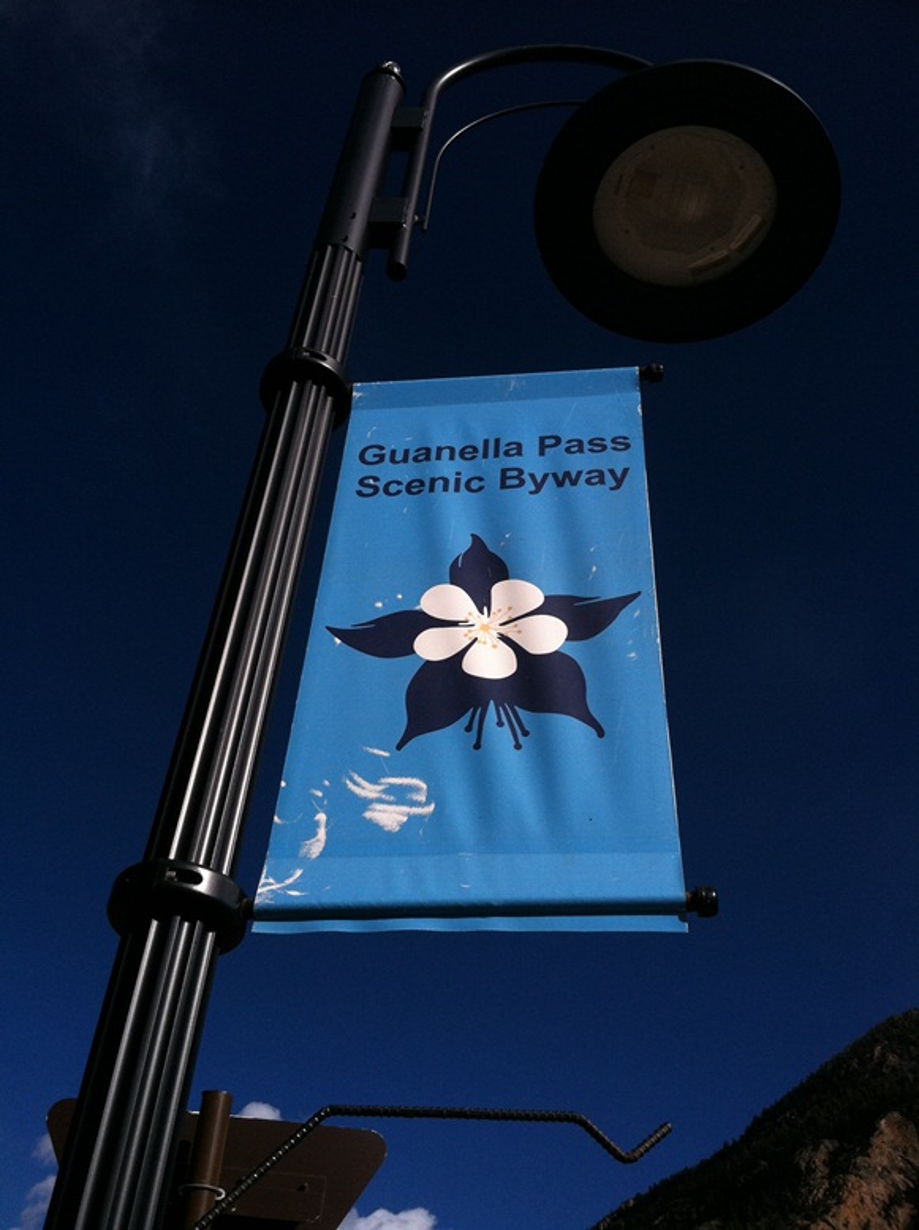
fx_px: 1242
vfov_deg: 52.7
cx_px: 460
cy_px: 615
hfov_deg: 40.6
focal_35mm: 35
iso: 80
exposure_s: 1/2759
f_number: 2.8
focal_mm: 3.85
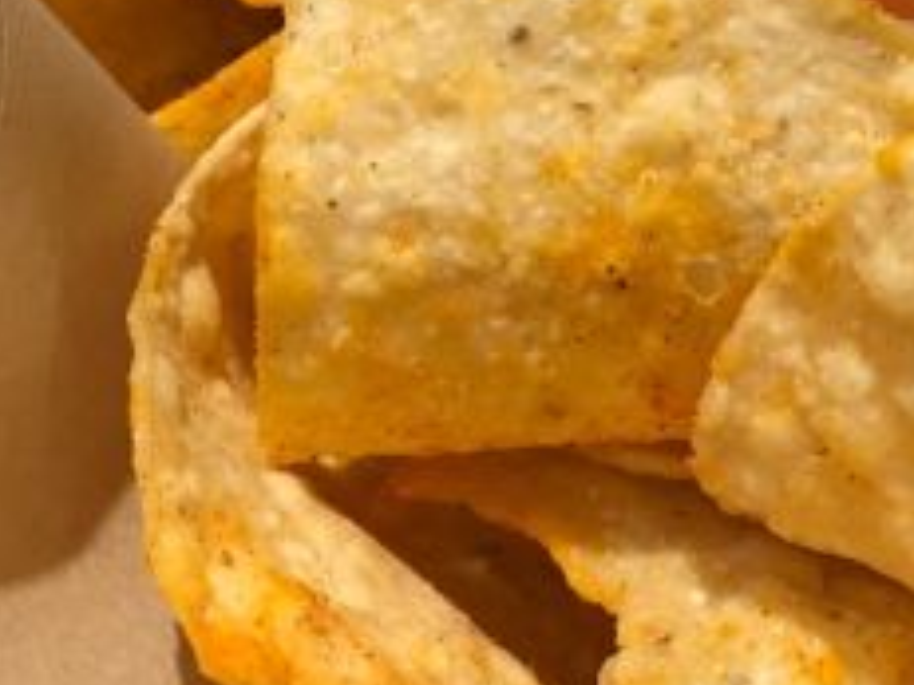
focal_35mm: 85
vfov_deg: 17.0
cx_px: 720
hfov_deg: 22.7
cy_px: 30
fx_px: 2243
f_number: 1.8
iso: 25
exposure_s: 1/50
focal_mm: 3.99
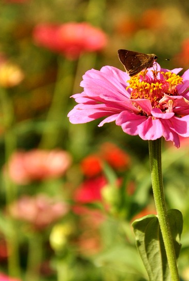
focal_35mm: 261
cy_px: 178
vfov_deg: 7.9
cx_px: 152
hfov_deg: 5.3
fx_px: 2042
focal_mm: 105
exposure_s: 1/400
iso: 100
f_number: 5.6
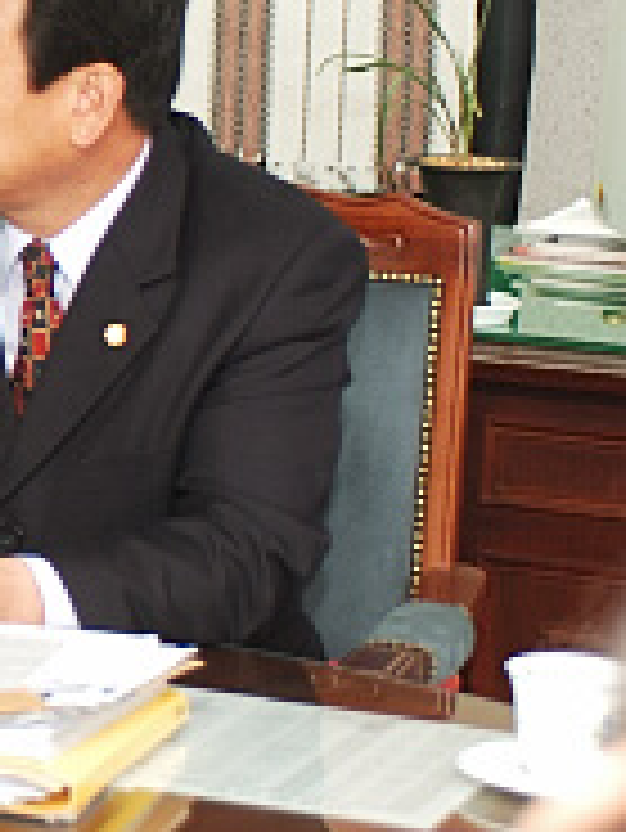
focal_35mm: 196
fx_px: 4721
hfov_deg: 7.3
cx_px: -640
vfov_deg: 10.1
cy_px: 135
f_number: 2.8
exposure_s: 1/60
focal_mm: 42
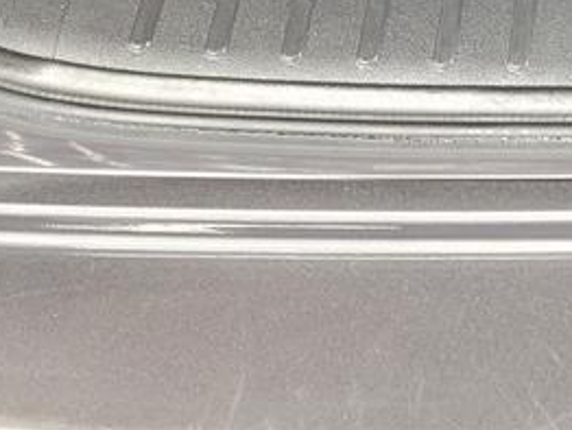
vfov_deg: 10.1
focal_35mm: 127
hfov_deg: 14.1
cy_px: -611
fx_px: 2100
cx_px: 967
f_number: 1.8
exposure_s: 1/40
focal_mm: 5.4
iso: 500
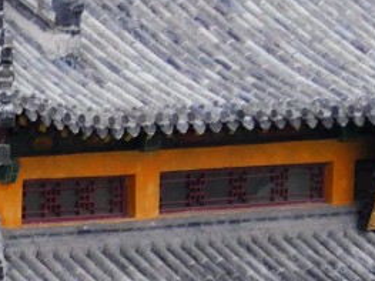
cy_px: 612
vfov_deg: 3.8
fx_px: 4212
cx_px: -405
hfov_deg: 5.0
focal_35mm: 389
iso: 500
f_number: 4.4
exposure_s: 1/80
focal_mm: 32
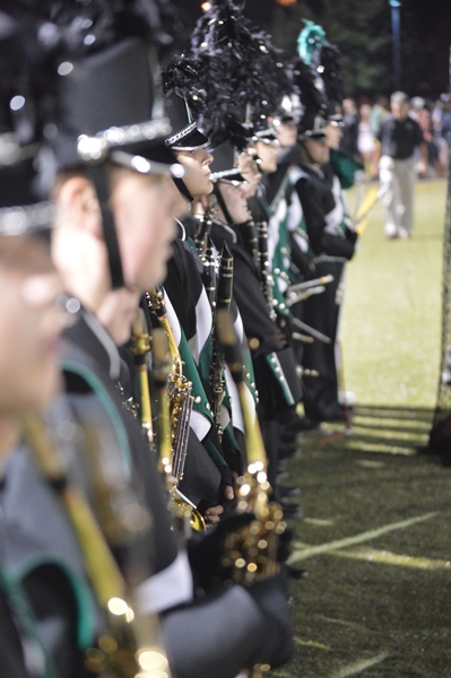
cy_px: 339
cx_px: 226
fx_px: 2965
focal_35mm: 158
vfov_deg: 13.1
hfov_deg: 8.7
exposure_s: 1/40
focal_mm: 105
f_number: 4.5
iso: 3200
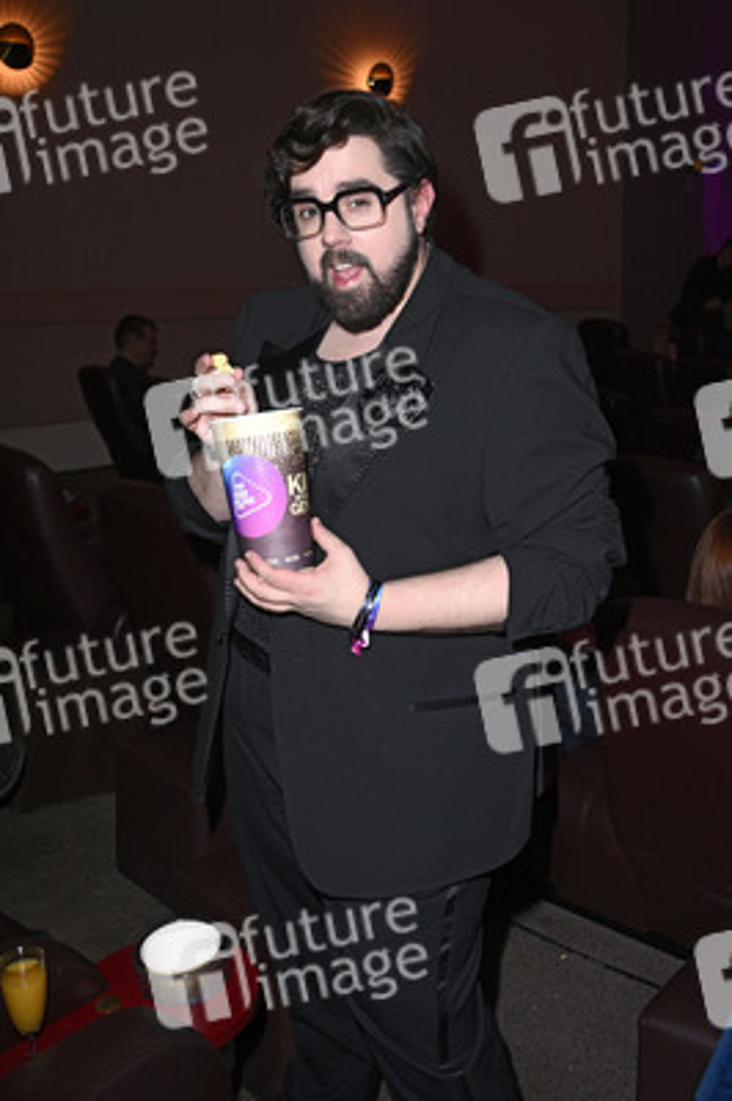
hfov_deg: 35.0
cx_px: 366
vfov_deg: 50.7
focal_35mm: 38
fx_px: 1161
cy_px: 550
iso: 1000
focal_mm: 38
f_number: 5.6
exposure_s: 1/100
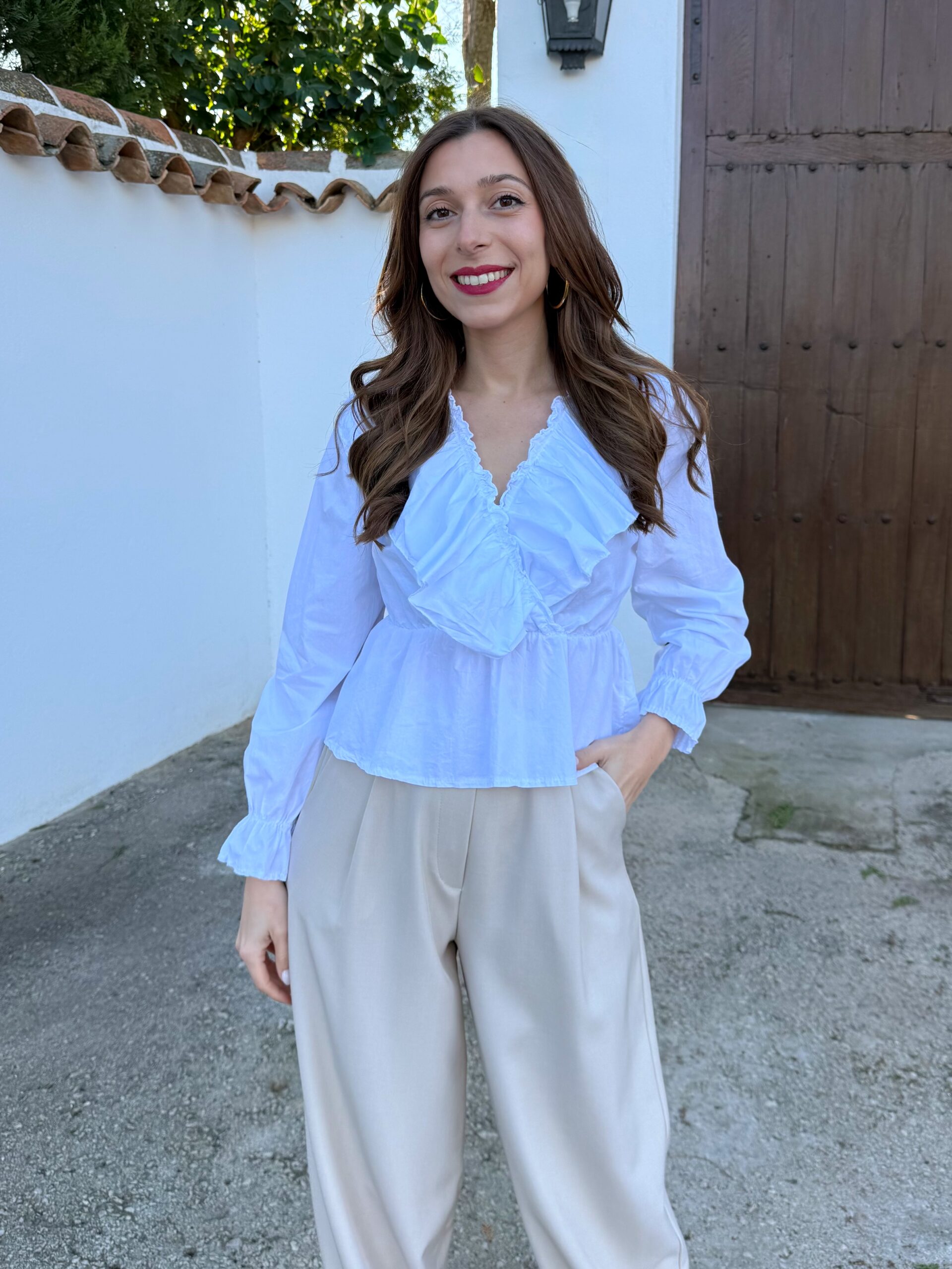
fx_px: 880
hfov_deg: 56.8
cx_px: 476
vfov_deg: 71.6
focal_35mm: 24
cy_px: 634
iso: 80
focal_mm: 6.76
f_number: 1.78
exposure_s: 1/612
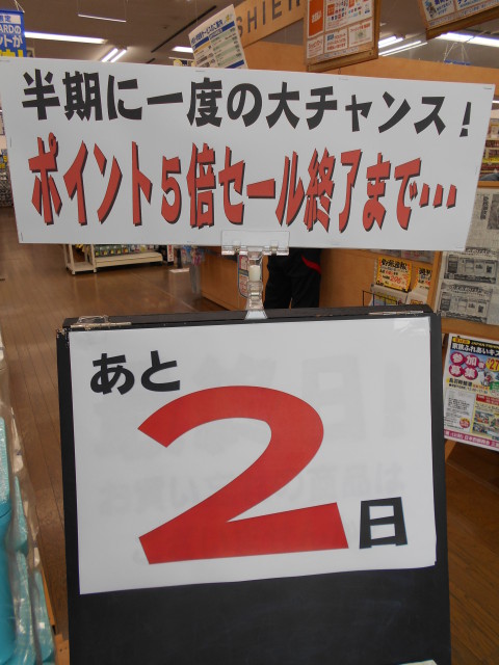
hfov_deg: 53.1
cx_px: 250
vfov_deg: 67.3
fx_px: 500
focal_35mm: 26
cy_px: 332
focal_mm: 4.6
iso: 80
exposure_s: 1/40
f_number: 3.2
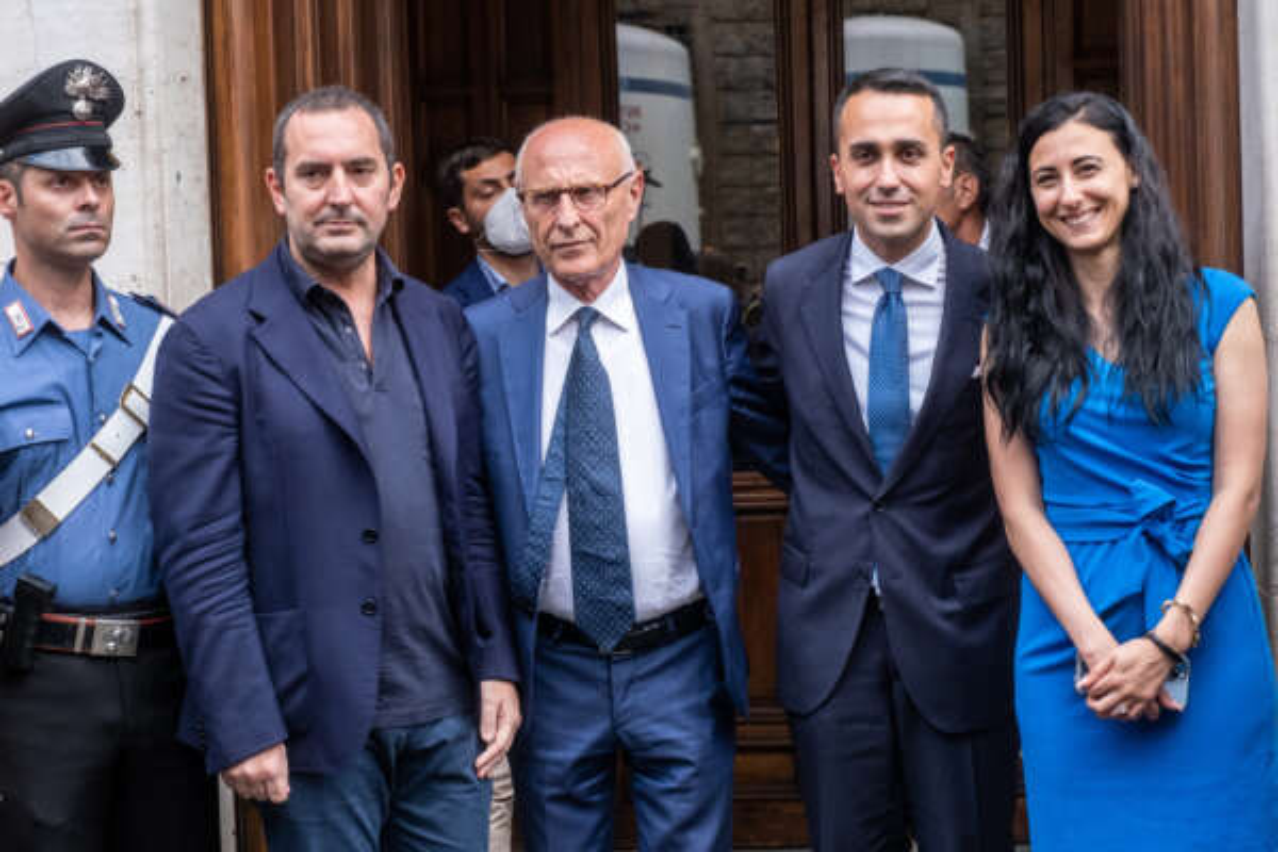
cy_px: 426
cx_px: 639
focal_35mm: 62
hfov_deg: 32.4
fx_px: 2201
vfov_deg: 21.9
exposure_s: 1/240
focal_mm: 41.4
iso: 800
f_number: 5
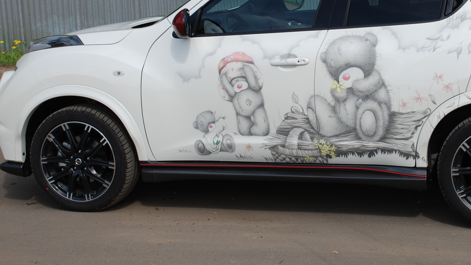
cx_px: 351
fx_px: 1024
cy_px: 101
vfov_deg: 14.7
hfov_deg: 25.6
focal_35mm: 82
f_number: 8
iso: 100
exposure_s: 1/250
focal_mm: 32
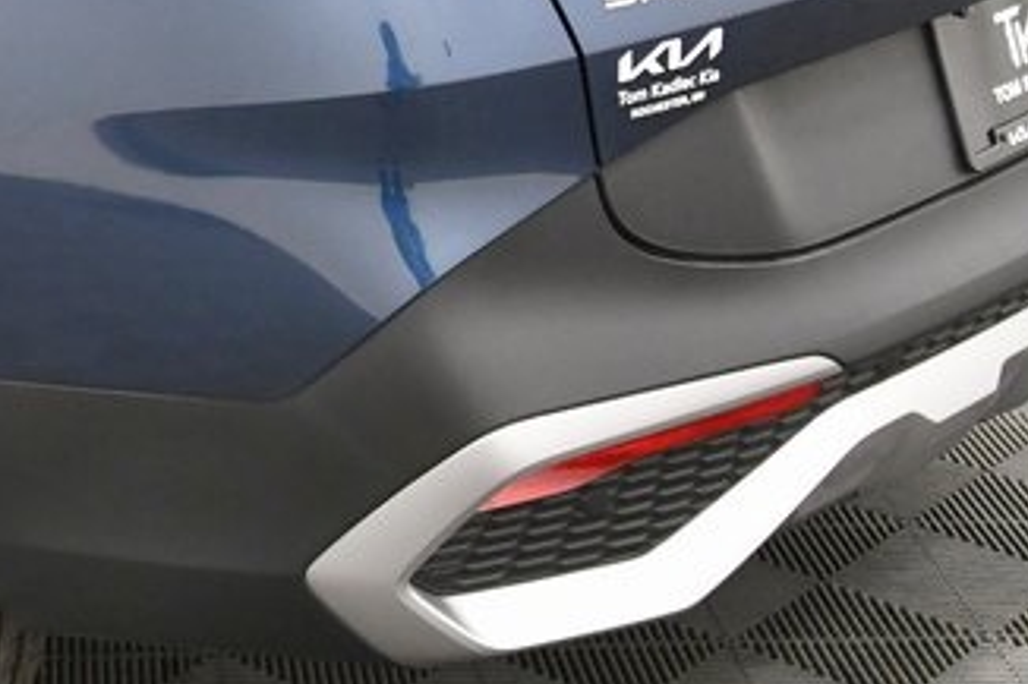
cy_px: -27
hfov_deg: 22.0
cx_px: -88
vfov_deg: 15.2
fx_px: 2512
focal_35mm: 88
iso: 2000
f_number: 5.6
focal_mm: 19
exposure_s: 1/125
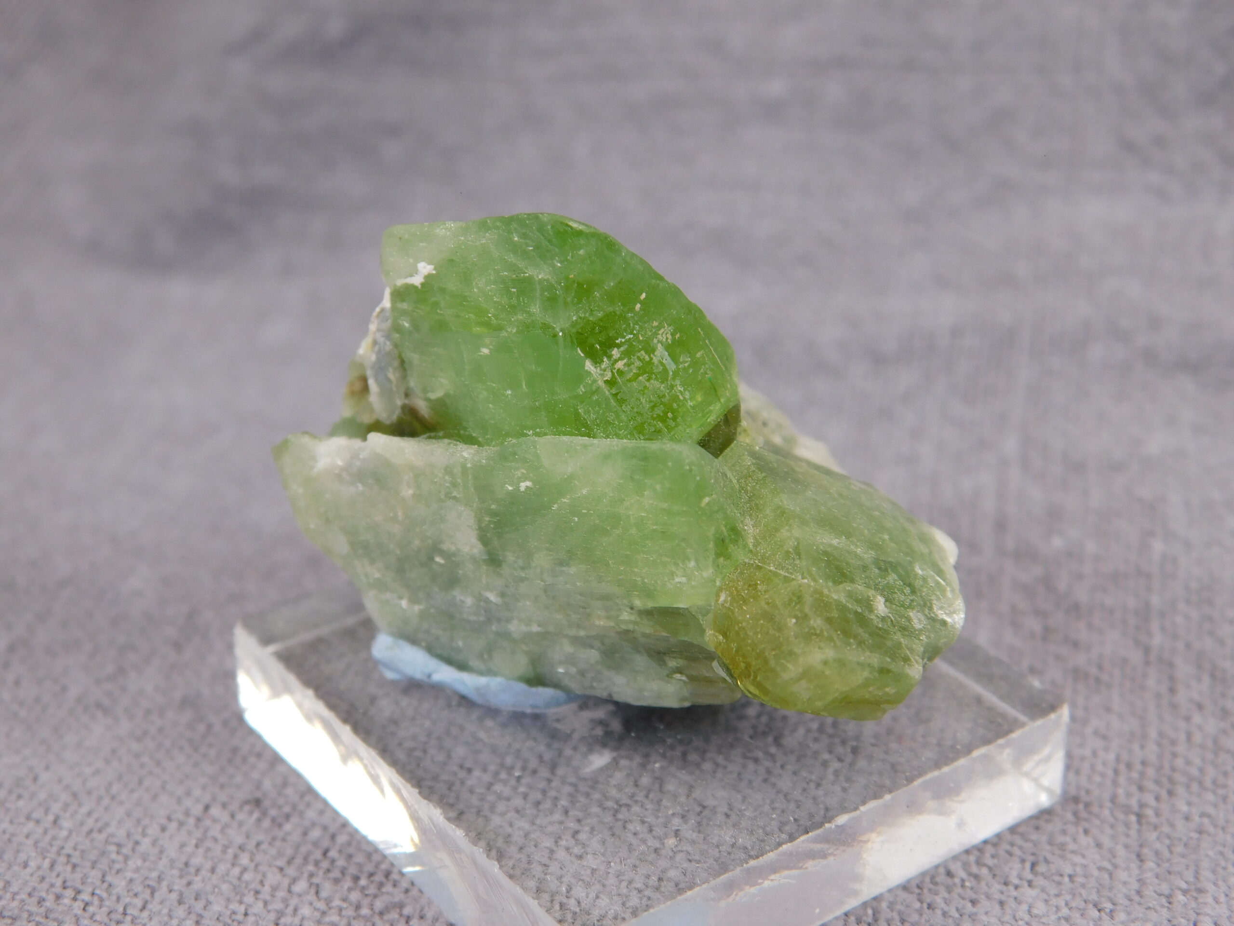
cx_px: 617
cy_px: 463
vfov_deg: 24.8
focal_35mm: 59
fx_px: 2103
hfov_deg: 32.7
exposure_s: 1/100
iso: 125
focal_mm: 10.4
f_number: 4
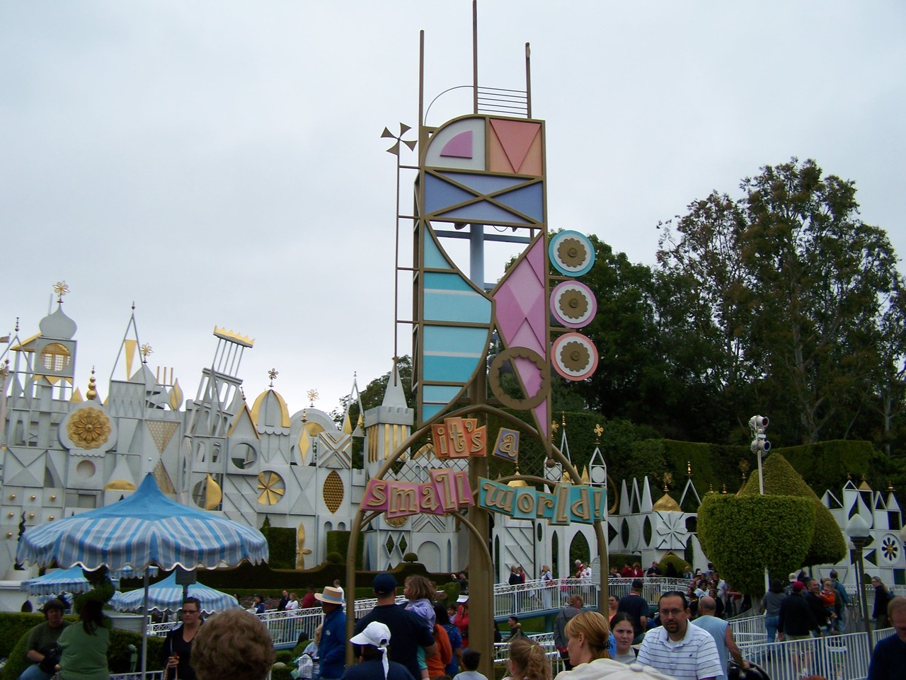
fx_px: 995
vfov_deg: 37.7
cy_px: 340
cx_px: 453
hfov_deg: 49.0
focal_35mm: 38
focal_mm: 6.3
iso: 80
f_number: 2.8
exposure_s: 1/500
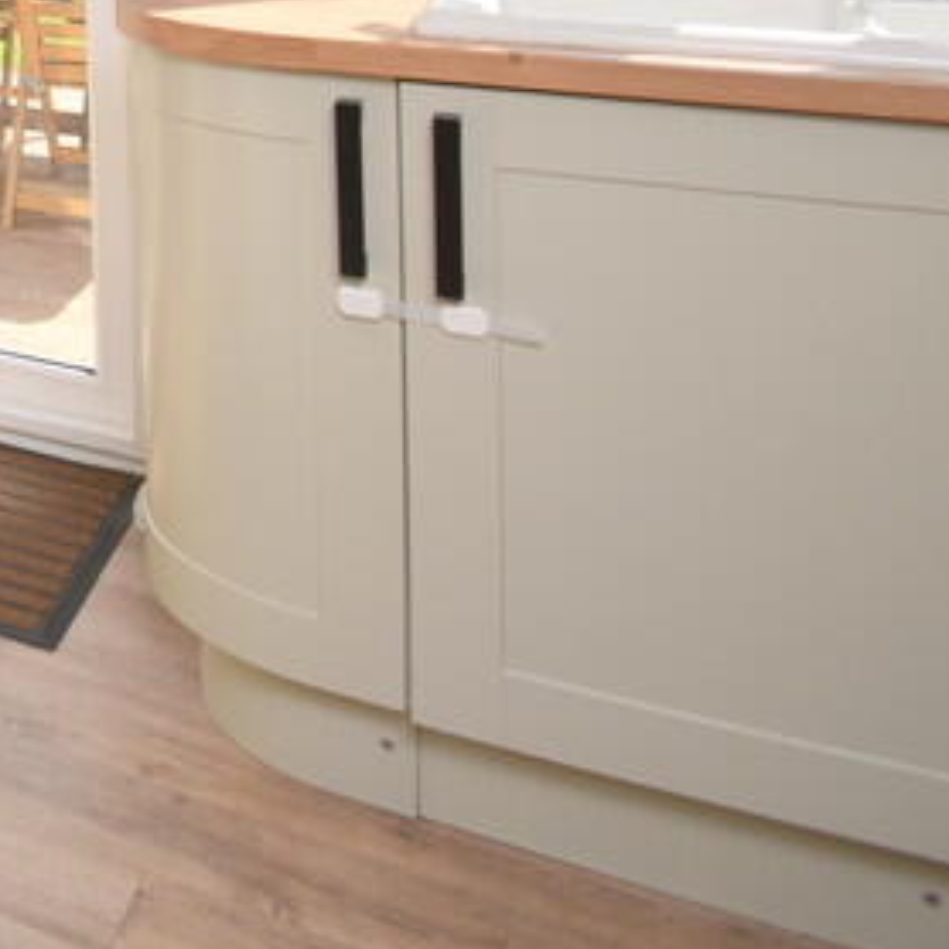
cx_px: -638
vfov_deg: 30.4
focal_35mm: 47
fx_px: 1458
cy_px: -200
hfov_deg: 23.8
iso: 100
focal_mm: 10
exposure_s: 1/200
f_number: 5.6
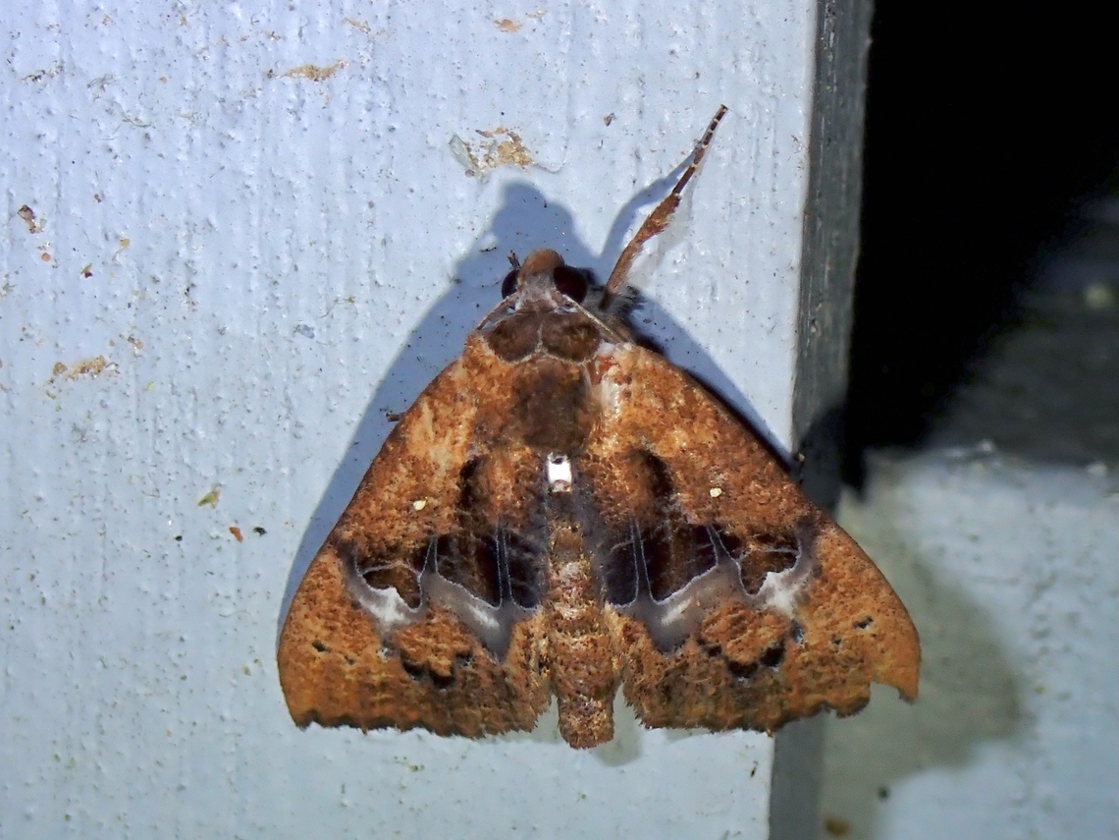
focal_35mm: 100
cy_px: 420
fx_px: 3233
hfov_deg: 19.6
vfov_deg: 14.8
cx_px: 560
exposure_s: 1/500
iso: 100
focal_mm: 18
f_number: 6.3
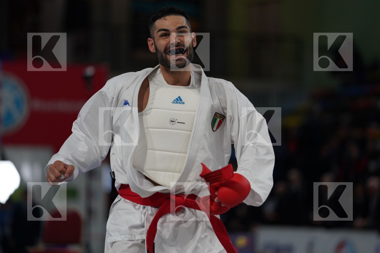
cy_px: 126
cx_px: 190
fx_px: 2090
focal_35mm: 198
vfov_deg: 6.9
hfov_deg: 10.4
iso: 800
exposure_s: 1/1000
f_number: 2.8
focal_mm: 198
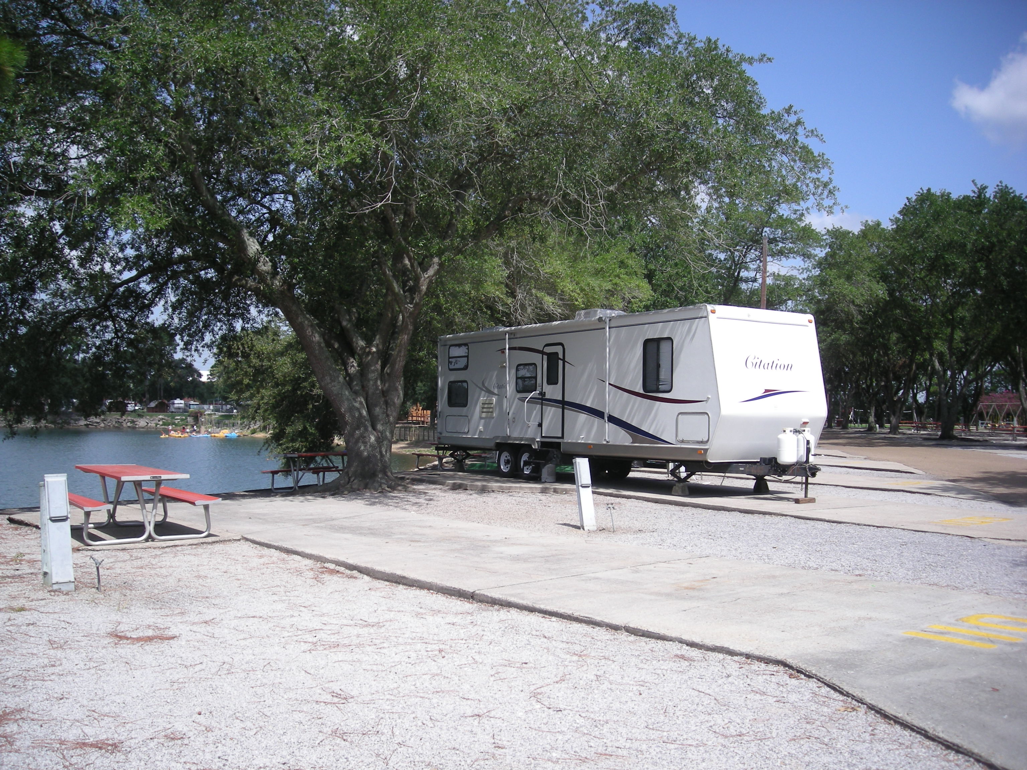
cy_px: 385
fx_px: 1038
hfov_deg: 52.6
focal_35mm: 35
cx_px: 514
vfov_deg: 40.7
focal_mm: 5.7
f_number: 5.7
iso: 50
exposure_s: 1/200
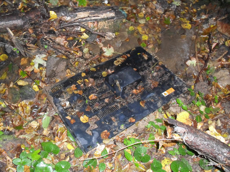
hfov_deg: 52.6
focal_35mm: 35
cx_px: 115
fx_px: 233
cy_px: 86
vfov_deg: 40.7
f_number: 3.2
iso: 320
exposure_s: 1/45
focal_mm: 6.3
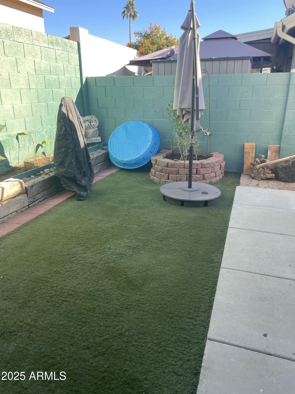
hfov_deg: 53.1
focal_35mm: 26
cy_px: 197
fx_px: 295
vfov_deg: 67.3
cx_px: 148
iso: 32
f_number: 1.6
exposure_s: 1/336
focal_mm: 4.2
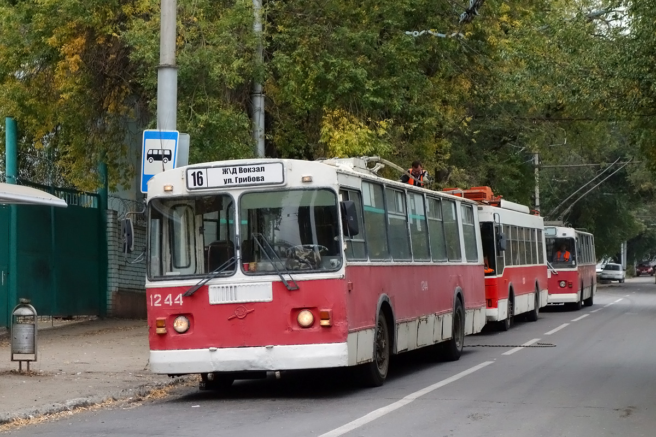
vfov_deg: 16.7
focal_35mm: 82
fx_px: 1494
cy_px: 218
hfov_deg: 24.8
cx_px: 328
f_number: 4.5
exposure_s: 1/500
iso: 1000
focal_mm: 30.46
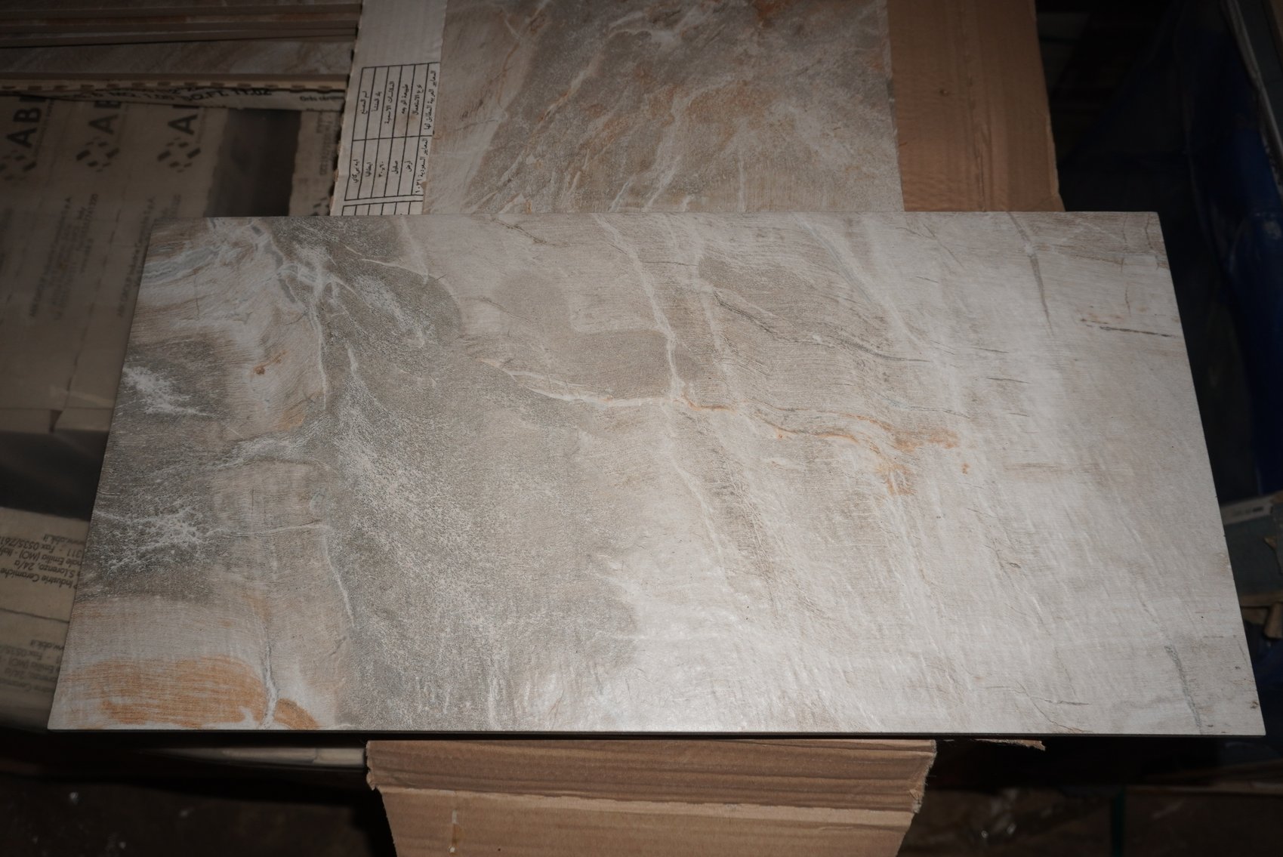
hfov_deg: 64.5
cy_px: 428
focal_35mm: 28
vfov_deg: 45.7
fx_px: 1016
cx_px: 642
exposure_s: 1/100
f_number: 4
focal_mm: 19
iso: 200
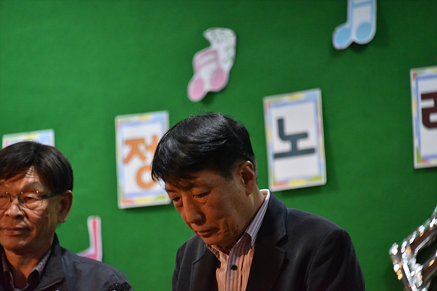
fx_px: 3641
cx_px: 218
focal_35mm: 300
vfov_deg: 4.6
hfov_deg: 6.9
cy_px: 146
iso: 5600
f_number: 5.6
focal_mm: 300
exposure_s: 1/125
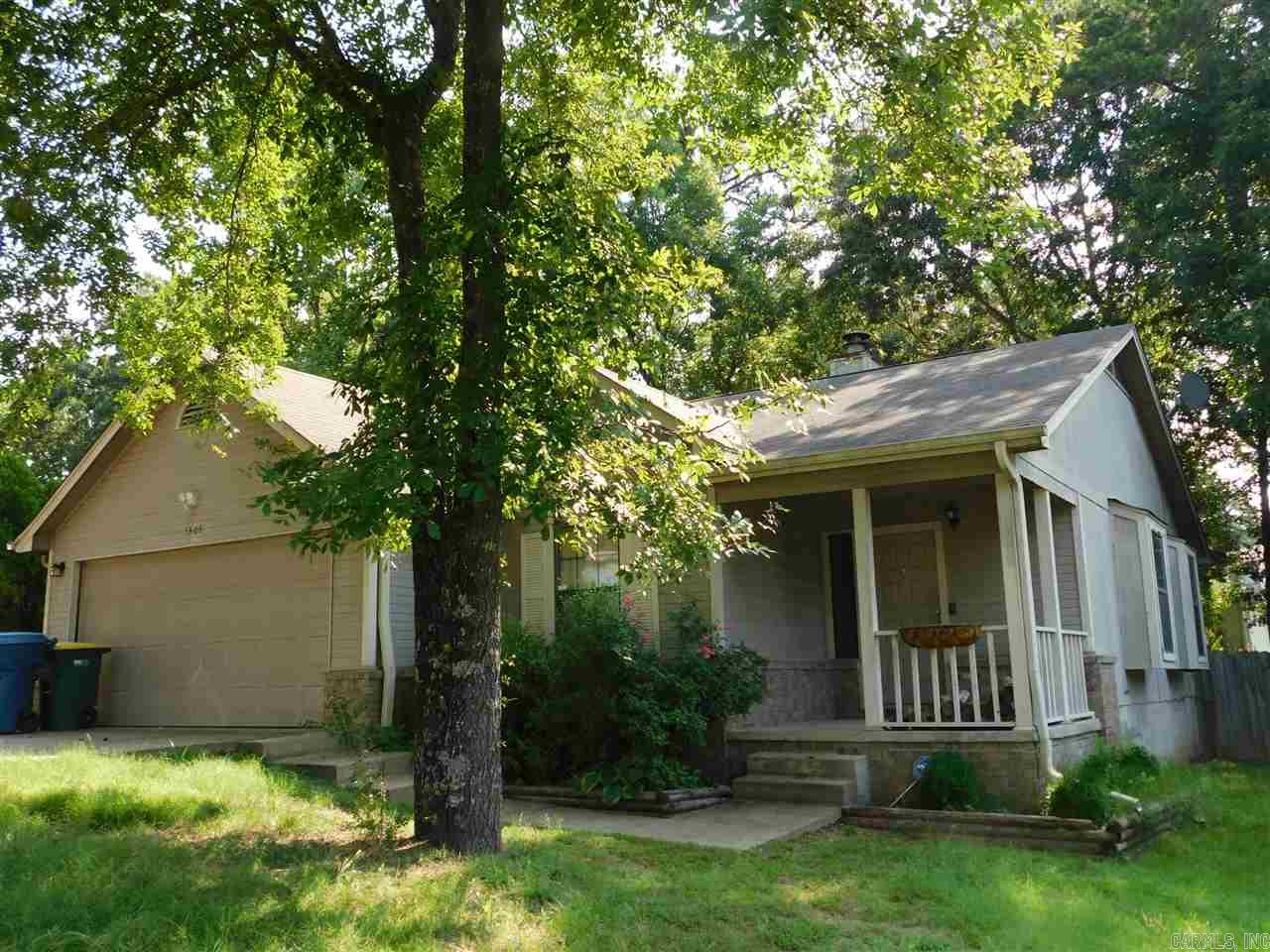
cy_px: 476
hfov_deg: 60.0
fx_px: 1101
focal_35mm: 30
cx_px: 635
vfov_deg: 46.8
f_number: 3.2
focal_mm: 5.3
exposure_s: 1/320
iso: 125
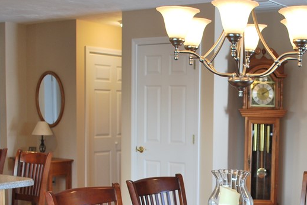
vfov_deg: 19.5
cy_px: 166
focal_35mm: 69
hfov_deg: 28.7
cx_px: 234
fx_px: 589
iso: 200
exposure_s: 1/40
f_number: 4
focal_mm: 22
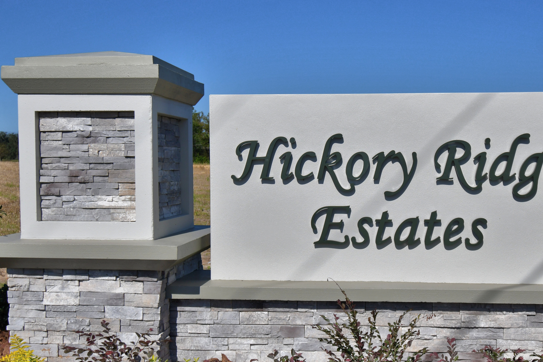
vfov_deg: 29.2
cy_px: 204
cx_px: 342
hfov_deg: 42.4
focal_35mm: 46
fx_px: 694
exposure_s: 1/1600
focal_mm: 20
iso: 100
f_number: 5.6
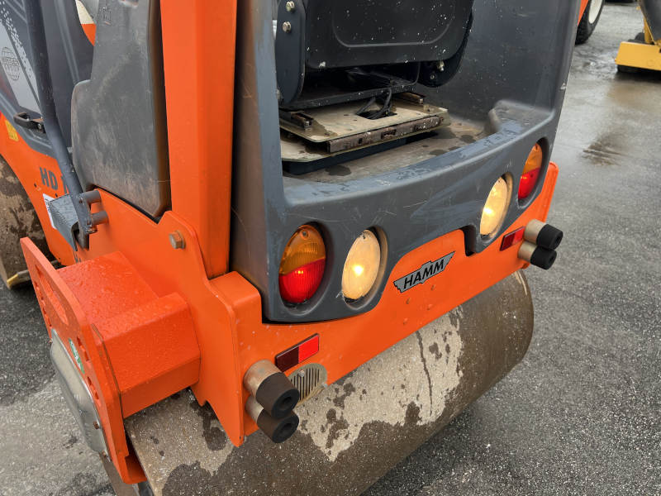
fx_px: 496
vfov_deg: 53.1
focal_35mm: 26
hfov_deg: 67.3
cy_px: 248
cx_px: 330
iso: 50
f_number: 1.5
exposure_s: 1/387
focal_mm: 5.7
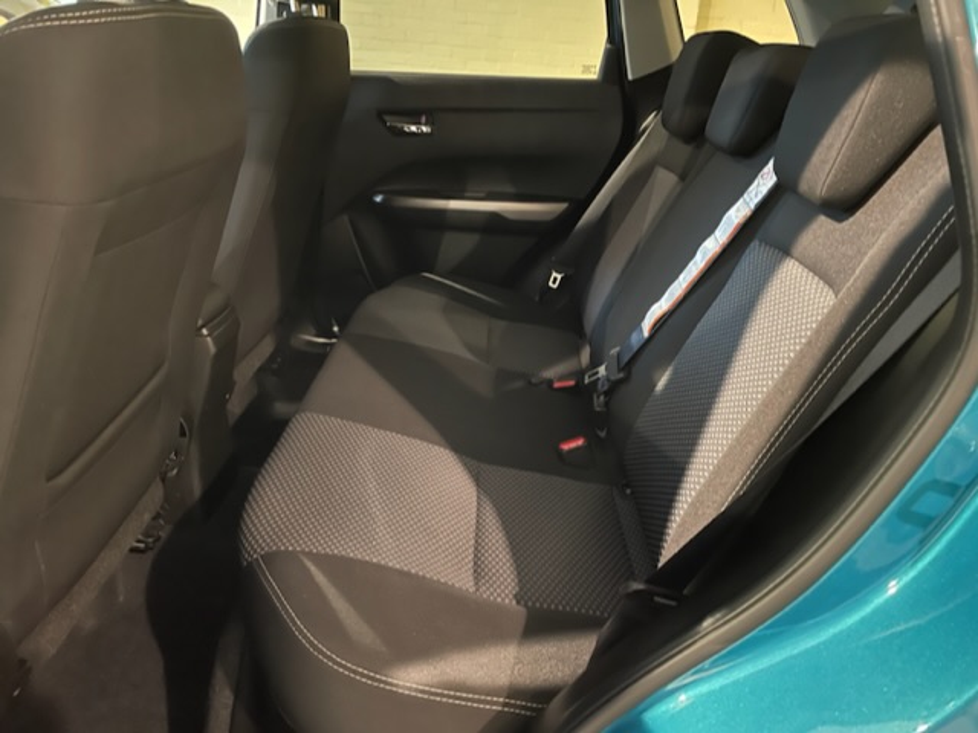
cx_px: 489
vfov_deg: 53.1
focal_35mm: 26
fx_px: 735
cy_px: 366
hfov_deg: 67.3
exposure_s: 1/17
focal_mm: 4.2
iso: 1250
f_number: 1.6
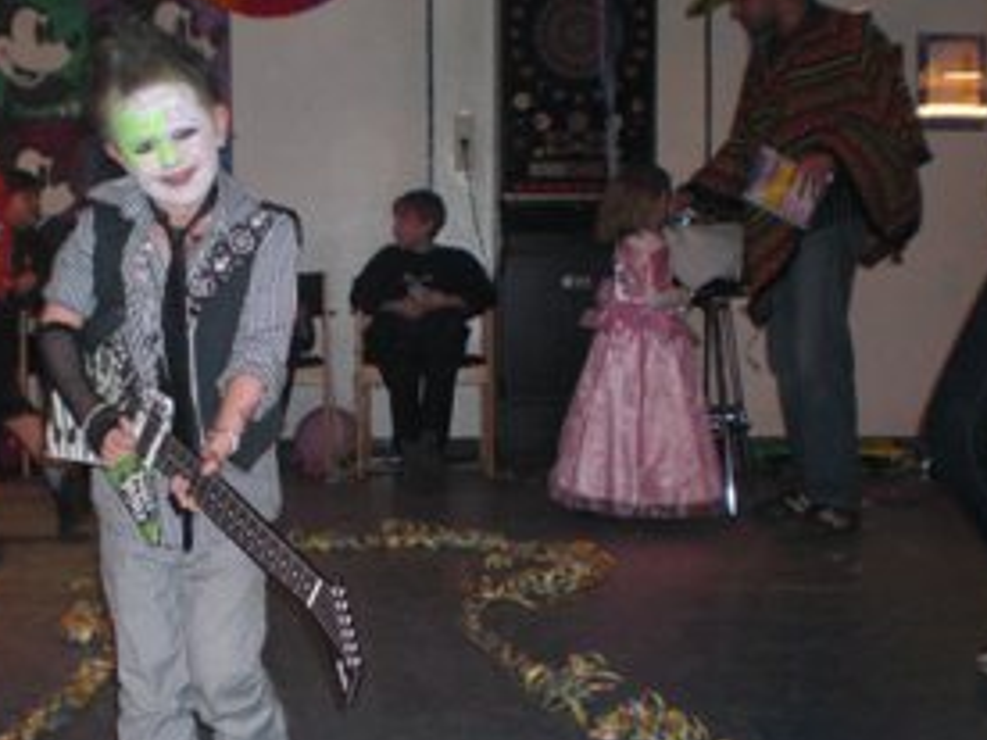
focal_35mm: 55
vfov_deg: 26.5
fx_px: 1568
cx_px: 318
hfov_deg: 34.6
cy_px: 418
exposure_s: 1/30
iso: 200
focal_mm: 6.3
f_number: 3.1
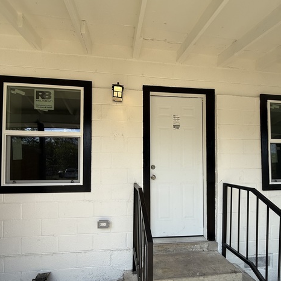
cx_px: 137
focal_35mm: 17
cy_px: 169
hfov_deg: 84.0
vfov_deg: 82.9
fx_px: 156
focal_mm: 2.22
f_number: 2.2
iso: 50
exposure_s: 1/751
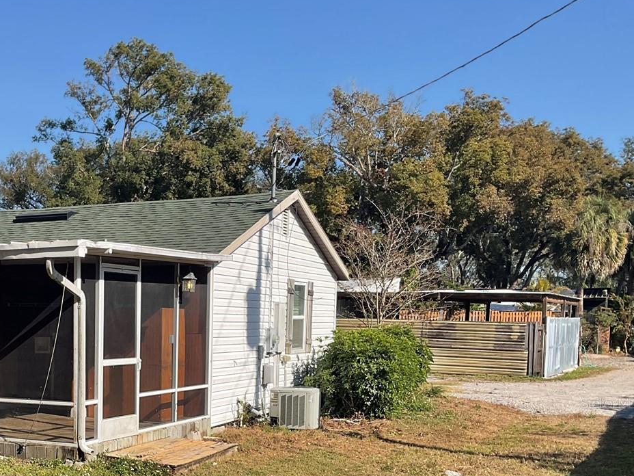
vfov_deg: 28.3
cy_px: 403
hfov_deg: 36.5
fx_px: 916
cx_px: 98
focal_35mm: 50
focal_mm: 3
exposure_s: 1/1490
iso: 16
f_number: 1.8
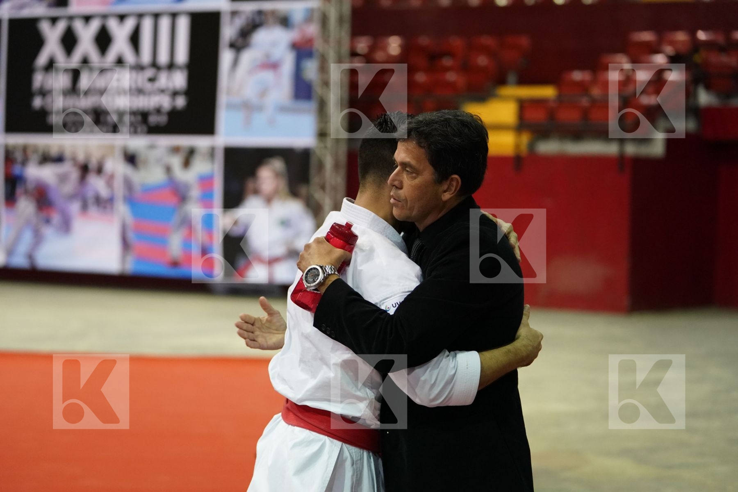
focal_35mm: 85
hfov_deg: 23.9
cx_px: 369
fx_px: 1742
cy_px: 246
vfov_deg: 16.1
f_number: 2.8
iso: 5000
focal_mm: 85
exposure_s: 1/250
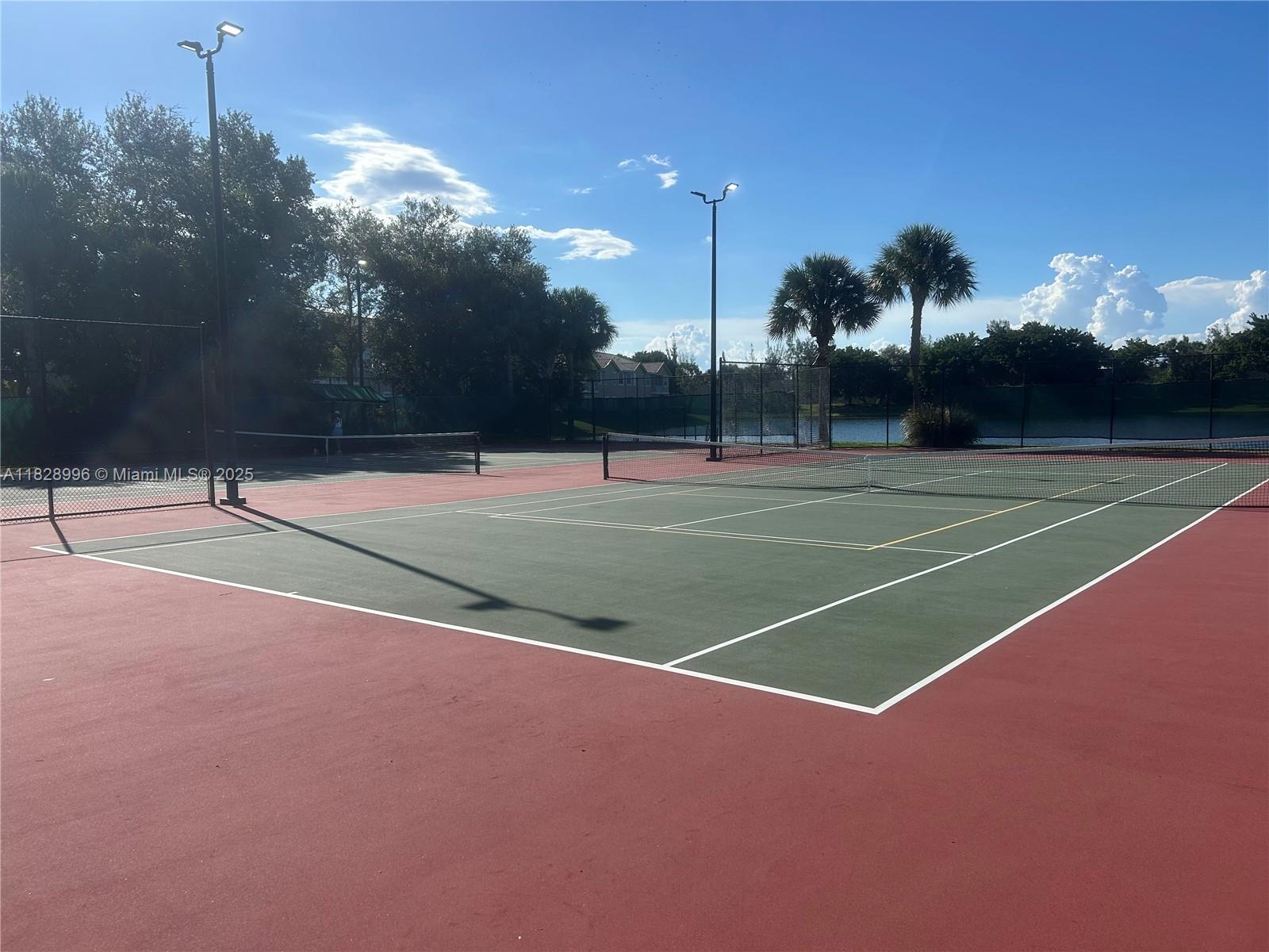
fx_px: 953
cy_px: 476
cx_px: 634
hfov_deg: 67.3
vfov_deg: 53.1
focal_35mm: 26
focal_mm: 5.7
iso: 50
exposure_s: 1/5882
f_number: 1.5
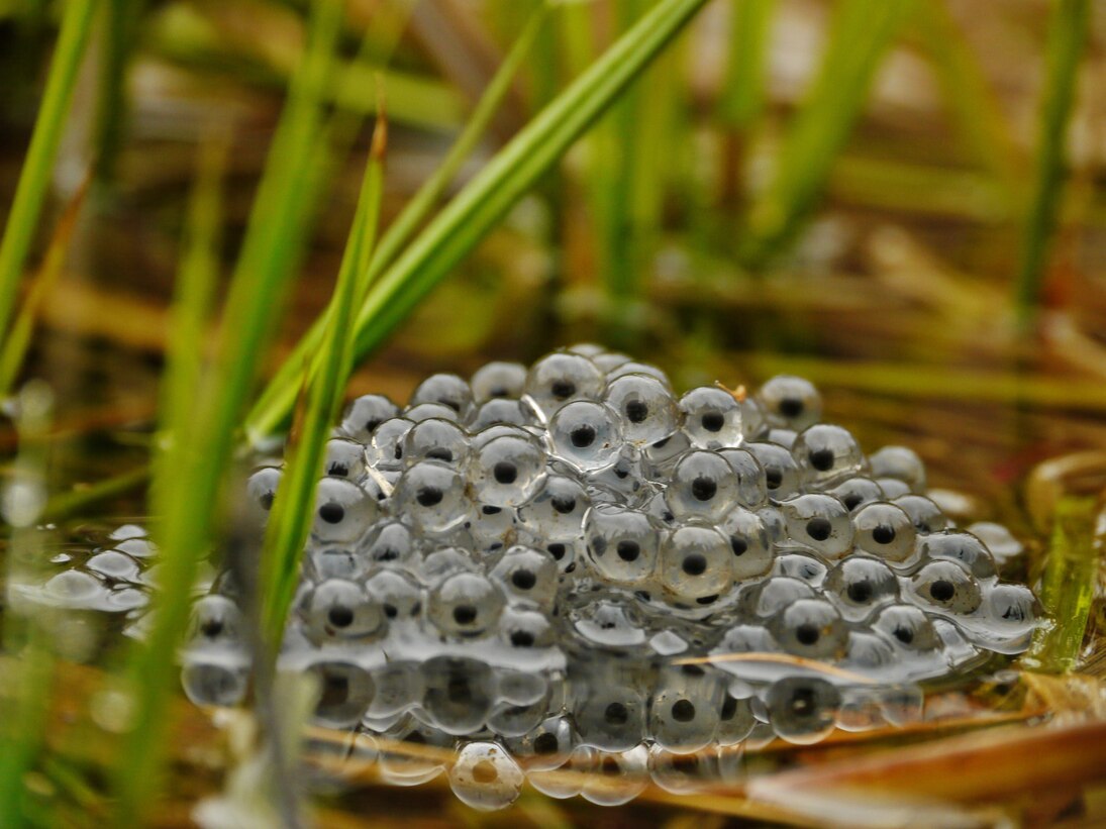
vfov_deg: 5.3
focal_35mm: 280
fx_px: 8945
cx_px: 553
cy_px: 414
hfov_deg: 7.1
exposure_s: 1/60
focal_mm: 140
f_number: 5.8
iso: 800
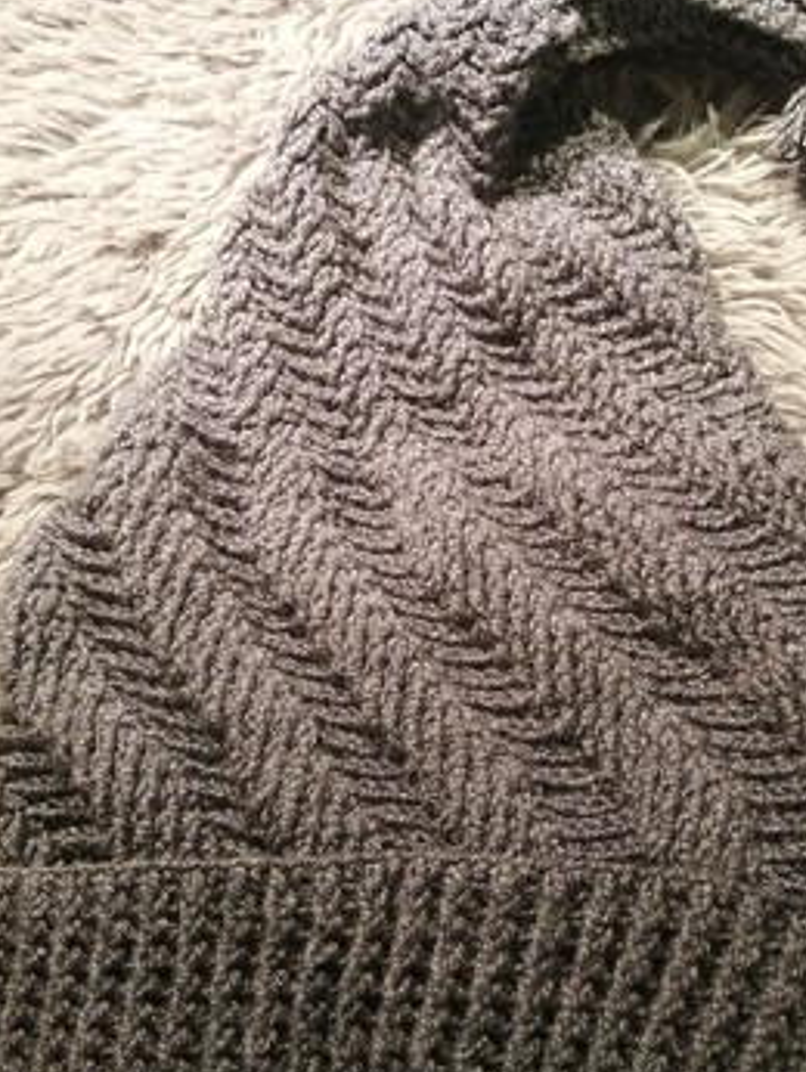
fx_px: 1085
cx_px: 480
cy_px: 524
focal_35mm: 35
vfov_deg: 52.6
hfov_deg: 40.6
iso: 125
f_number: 1.8
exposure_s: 1/33.3
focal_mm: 3.6
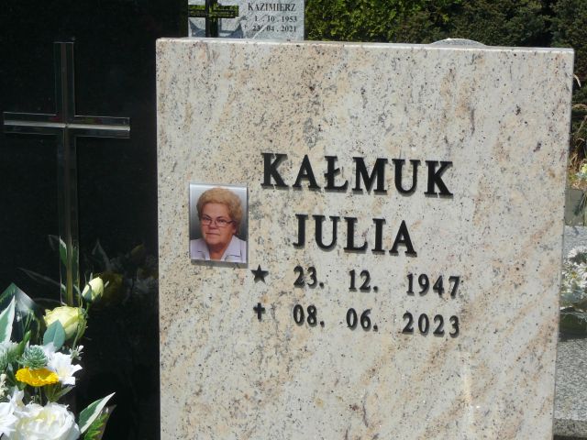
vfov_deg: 19.1
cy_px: 220
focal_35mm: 77
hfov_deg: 25.3
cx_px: 294
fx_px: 1306
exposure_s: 1/500
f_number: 6.3
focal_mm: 11.5
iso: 80
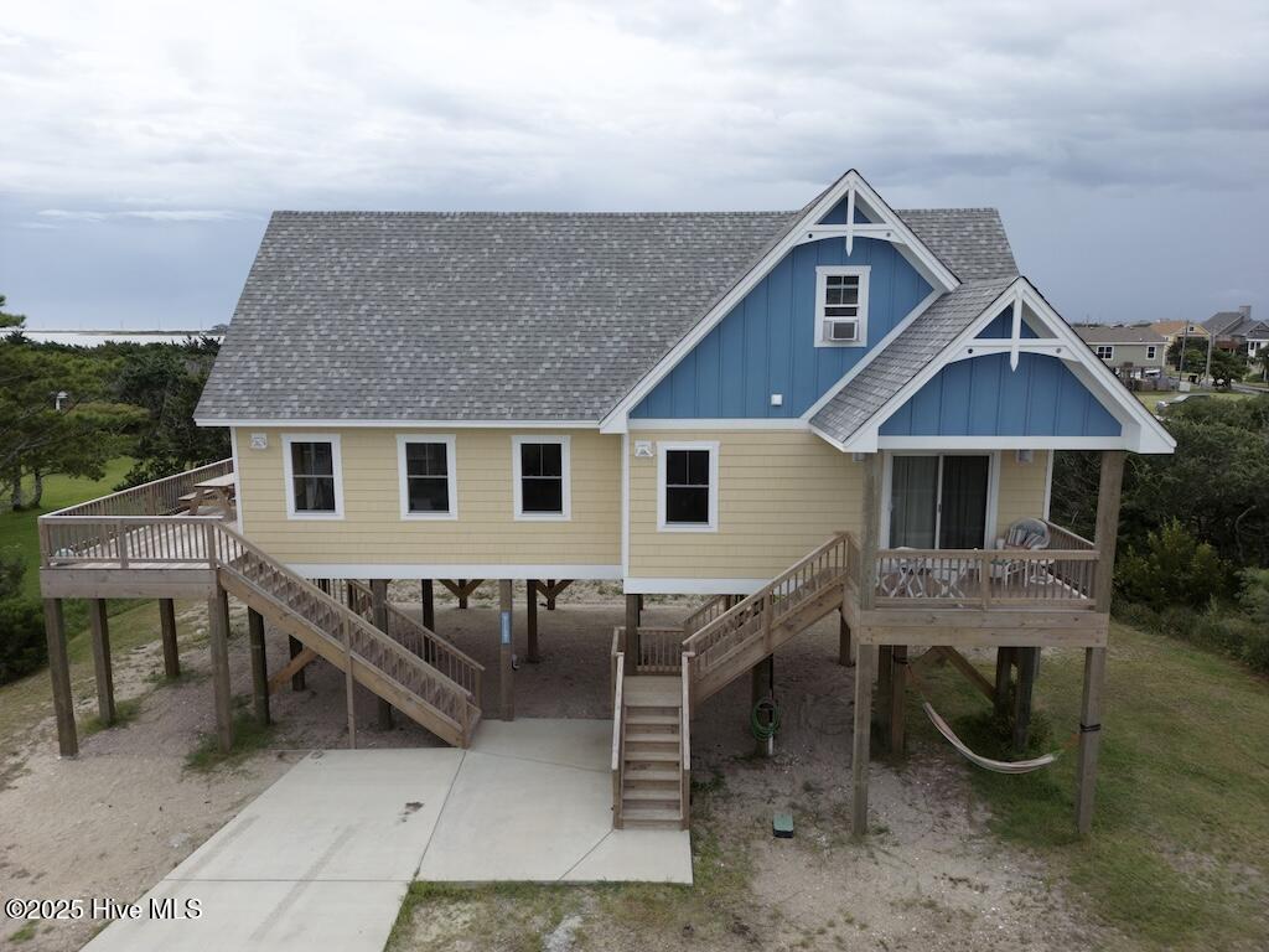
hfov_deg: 71.6
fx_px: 880
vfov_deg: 56.8
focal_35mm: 24
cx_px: 634
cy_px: 476
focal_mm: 6.72
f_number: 1.7
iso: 160
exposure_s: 1/3200
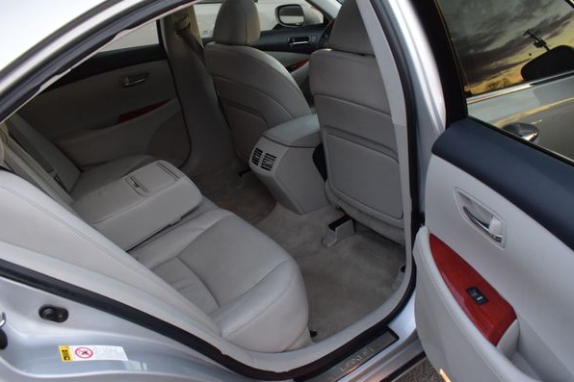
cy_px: 187
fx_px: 462
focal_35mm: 29
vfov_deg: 44.9
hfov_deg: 63.7
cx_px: 290
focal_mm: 18
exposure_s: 1/15
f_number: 6.3
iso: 800
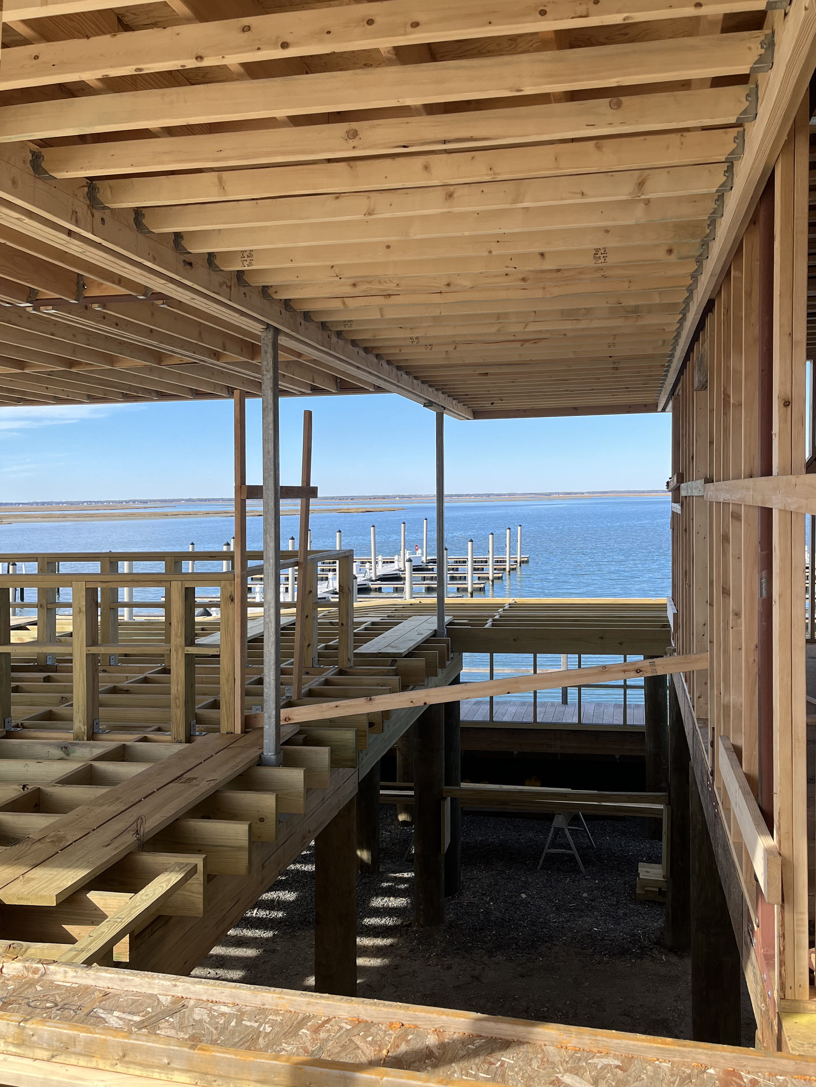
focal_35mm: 26
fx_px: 817
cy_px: 544
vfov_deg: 67.3
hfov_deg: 53.1
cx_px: 408
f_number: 1.6
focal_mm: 5.1
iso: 50
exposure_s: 1/1580
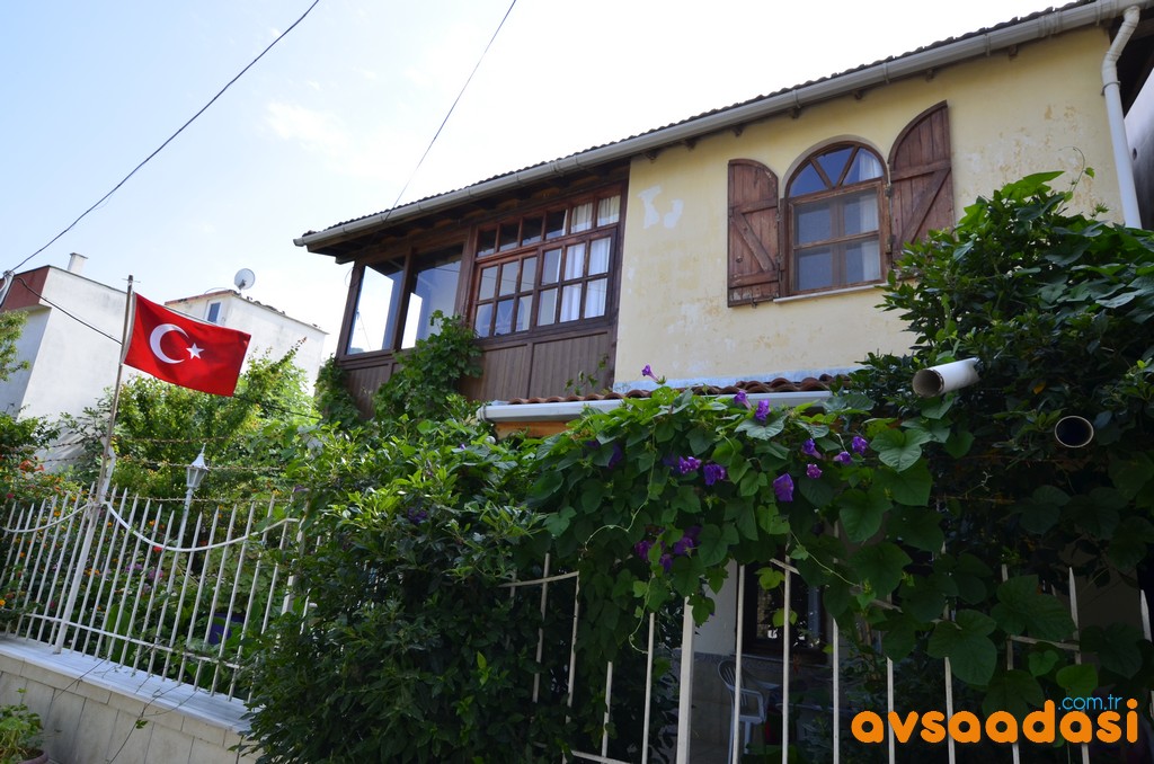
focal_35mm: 21
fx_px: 672
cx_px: 577
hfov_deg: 81.3
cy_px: 382
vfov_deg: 59.3
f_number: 9.5
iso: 400
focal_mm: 14
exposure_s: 1/250
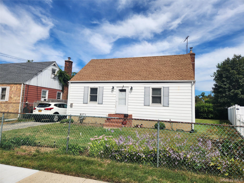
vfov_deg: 58.9
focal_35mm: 23
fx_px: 162
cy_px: 92
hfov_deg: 73.9
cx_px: 122
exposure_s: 1/2397
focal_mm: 5.4
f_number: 1.8
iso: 20
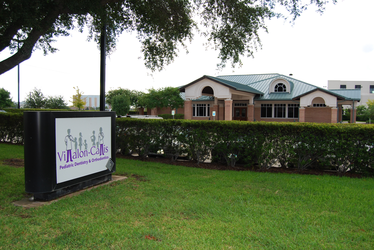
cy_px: 125
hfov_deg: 61.9
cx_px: 187
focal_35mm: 30
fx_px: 312
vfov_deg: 43.7
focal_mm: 20
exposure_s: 1/200
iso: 100
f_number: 5
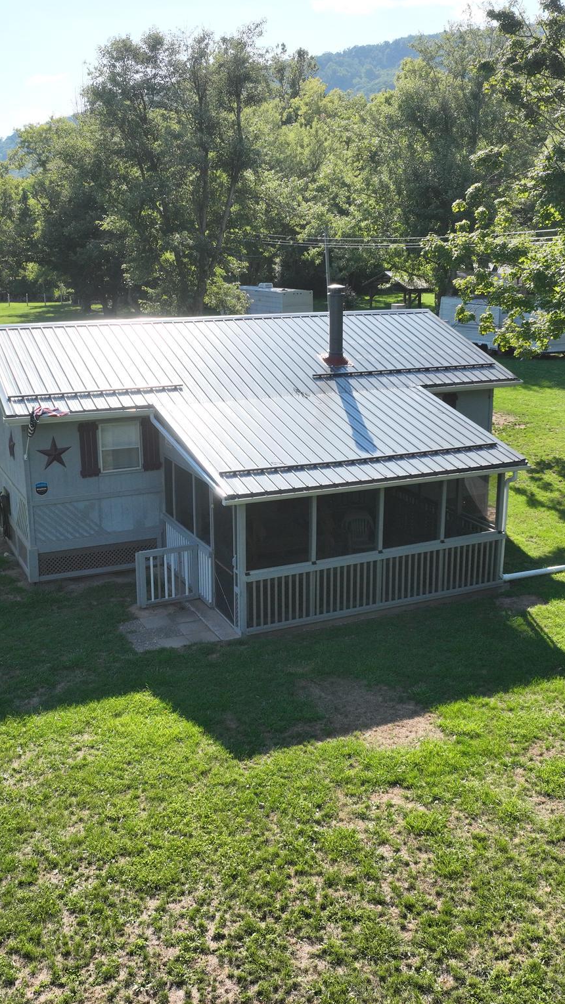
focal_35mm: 35
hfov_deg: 33.7
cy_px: 502
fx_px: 932
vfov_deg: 56.6
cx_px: 293
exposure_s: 1/2000
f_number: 4
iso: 110
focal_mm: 12.29
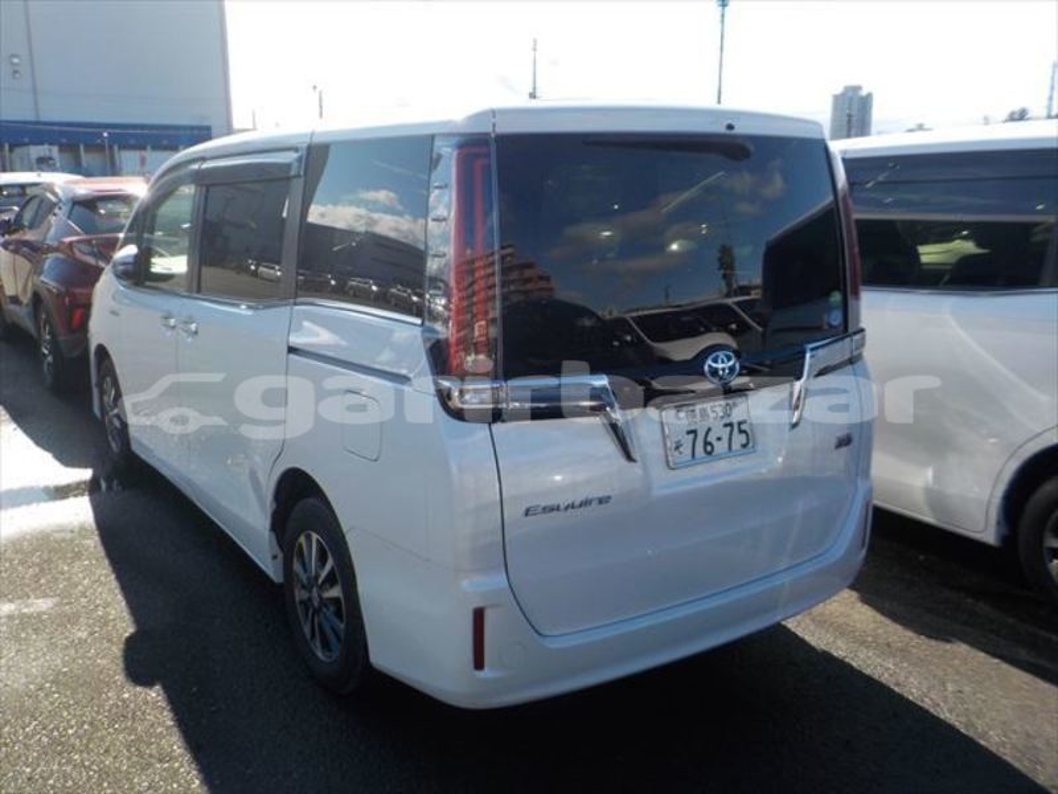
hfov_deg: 60.0
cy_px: 397
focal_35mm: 30
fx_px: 917
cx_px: 529
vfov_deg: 46.8
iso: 125
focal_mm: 4.1
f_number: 3.3
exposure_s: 1/800
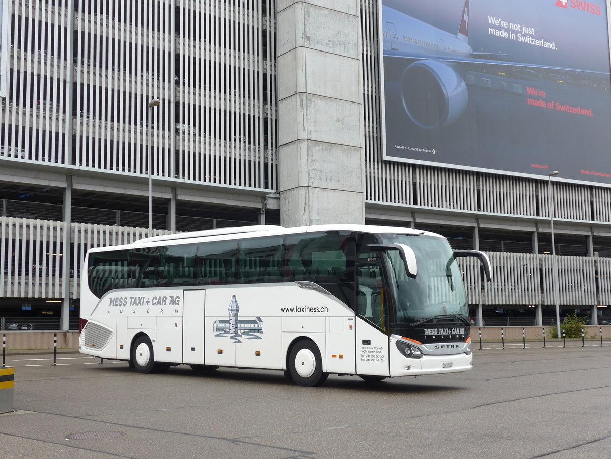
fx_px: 865
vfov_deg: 29.7
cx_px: 306
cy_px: 230
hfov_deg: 38.9
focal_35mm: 49
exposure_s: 1/400
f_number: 3.2
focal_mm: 10.1
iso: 80
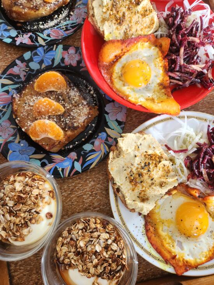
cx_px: 107
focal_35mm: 23
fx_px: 190
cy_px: 142
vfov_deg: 73.9
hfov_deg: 58.9
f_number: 1.8
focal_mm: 5.4
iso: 200
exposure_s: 1/120
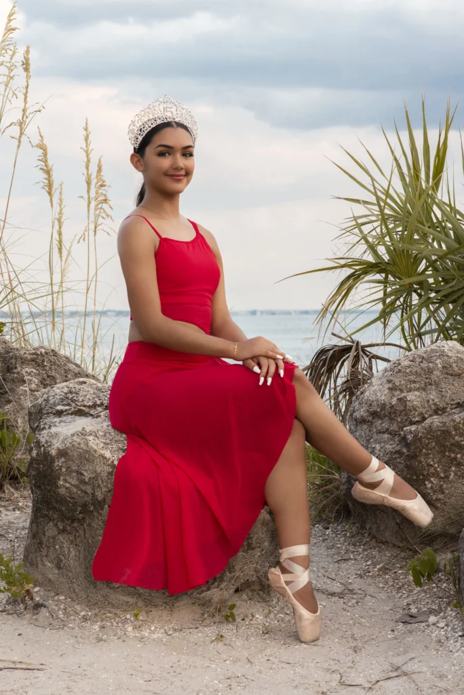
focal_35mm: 85
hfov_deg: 16.1
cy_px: 348
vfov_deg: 23.9
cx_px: 232
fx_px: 1641
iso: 640
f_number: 7.1
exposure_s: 1/250
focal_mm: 85
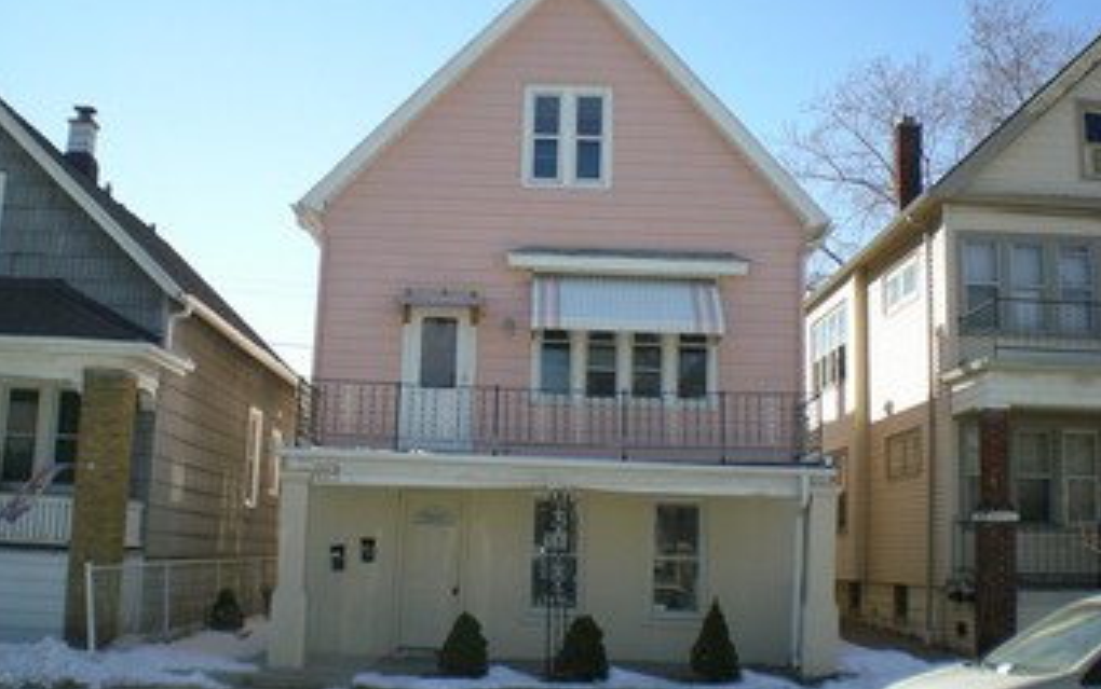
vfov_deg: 31.3
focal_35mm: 41
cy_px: 333
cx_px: 554
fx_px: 1231
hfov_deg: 48.2
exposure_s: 1/366
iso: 77
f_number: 4.6
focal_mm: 6.3
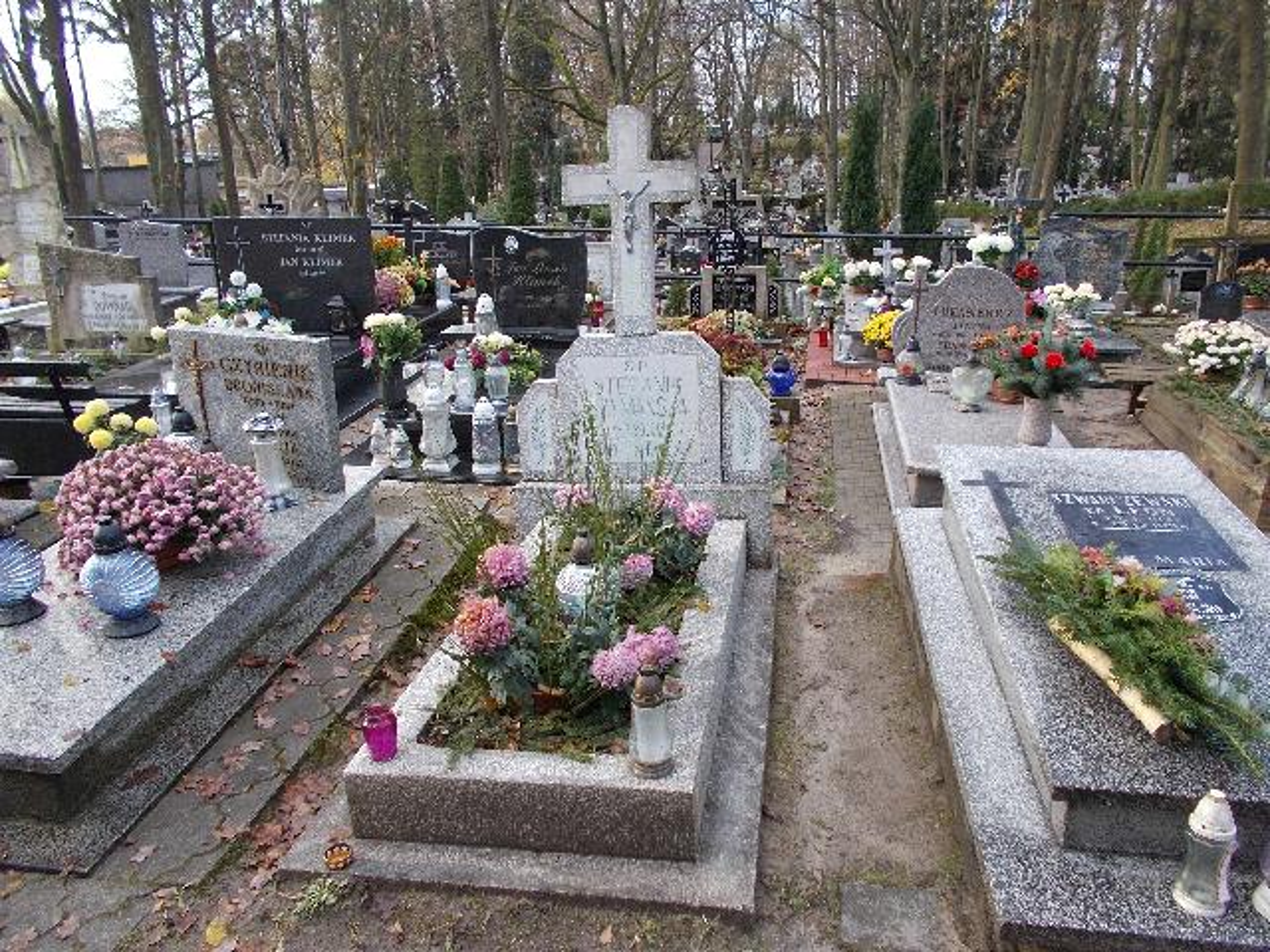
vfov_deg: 53.1
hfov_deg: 67.3
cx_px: 635
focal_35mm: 26
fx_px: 954
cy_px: 476
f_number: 3.2
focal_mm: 4.6
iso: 80
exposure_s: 1/80
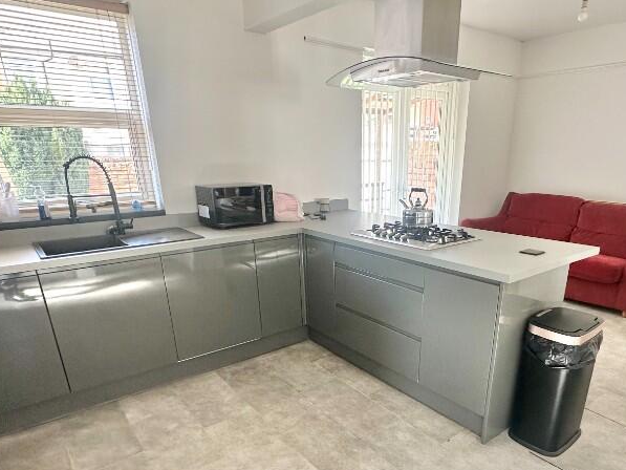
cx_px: 354
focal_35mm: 24
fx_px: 434
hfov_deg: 71.3
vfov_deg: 55.5
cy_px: 318
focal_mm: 2.22
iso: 125
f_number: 2.2
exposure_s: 1/99
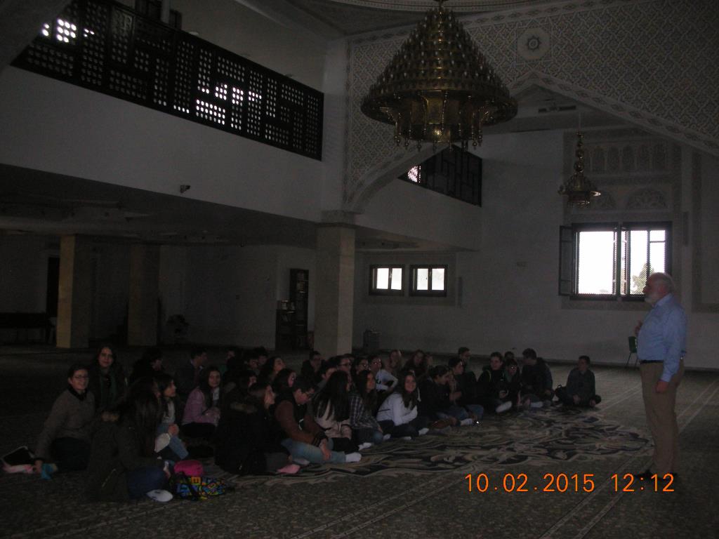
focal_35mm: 35
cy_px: 270
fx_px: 727
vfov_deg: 40.7
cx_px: 360
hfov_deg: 52.6
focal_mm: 5.8
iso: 200
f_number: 3
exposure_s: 1/60.1
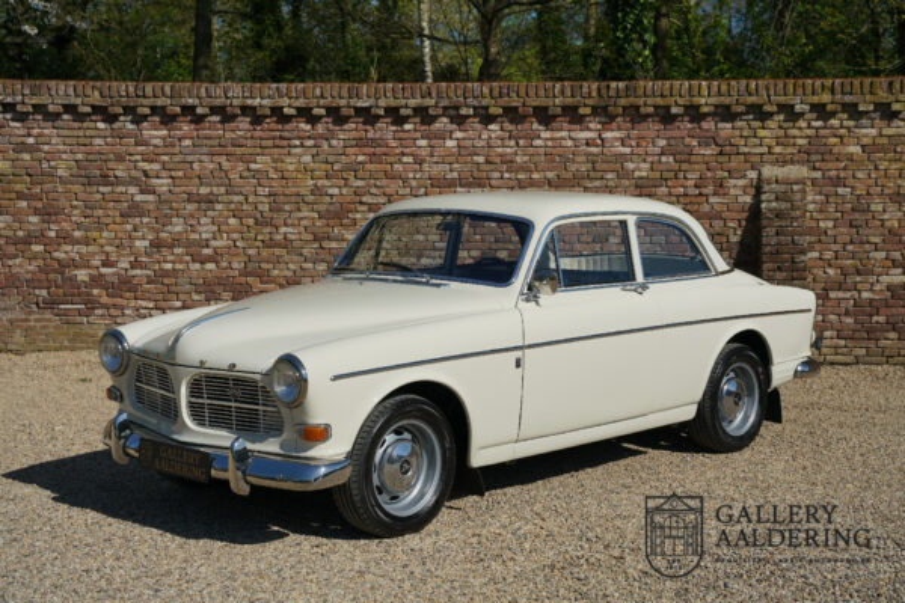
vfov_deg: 24.7
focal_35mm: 55
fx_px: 1375
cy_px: 302
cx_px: 452
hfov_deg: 36.4
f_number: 6.3
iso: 100
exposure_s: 1/400
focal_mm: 54.7
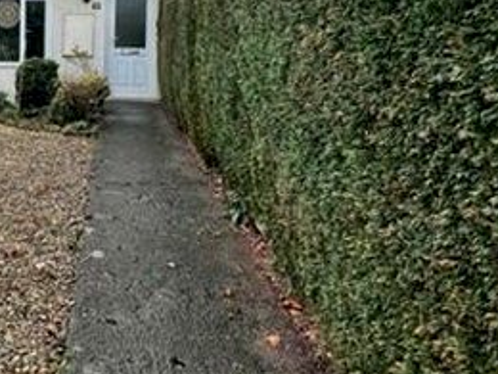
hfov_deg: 45.2
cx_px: 10
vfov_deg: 39.6
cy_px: 93
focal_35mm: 35
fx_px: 504
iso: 32
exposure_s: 1/224
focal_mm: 1.57
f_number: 1.8
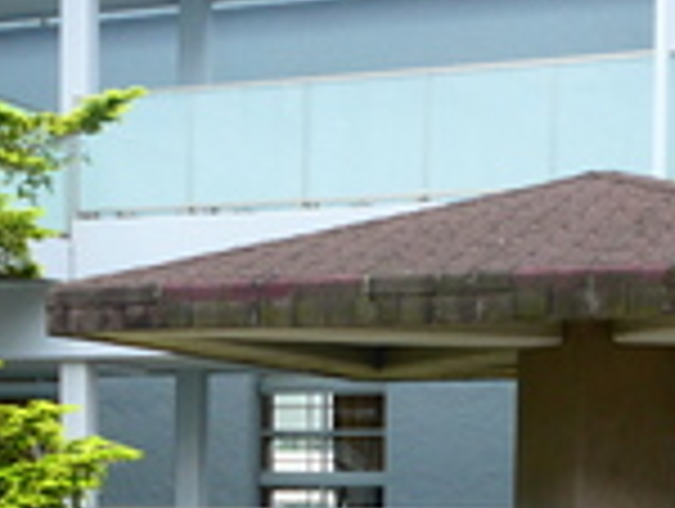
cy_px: 782
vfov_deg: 12.5
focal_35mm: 112
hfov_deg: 17.5
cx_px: 207
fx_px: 2187
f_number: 4.5
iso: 80
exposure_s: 1/80
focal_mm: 6.3
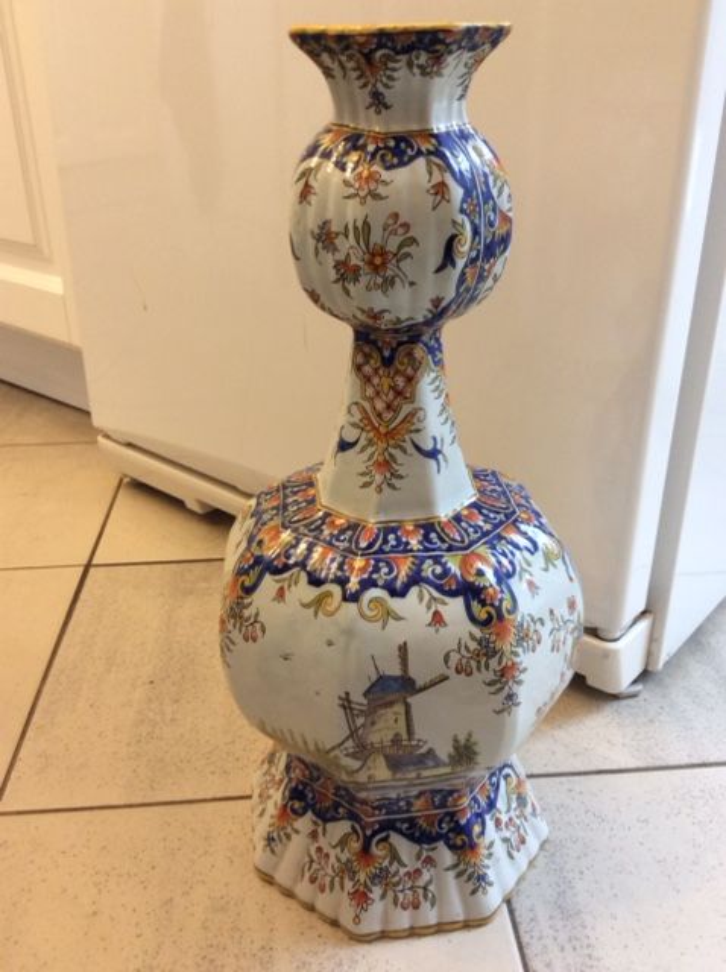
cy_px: 486
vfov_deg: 56.9
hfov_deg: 44.1
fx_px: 897
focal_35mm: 32
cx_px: 363
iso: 80
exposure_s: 1/25
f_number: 2.4
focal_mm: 3.3
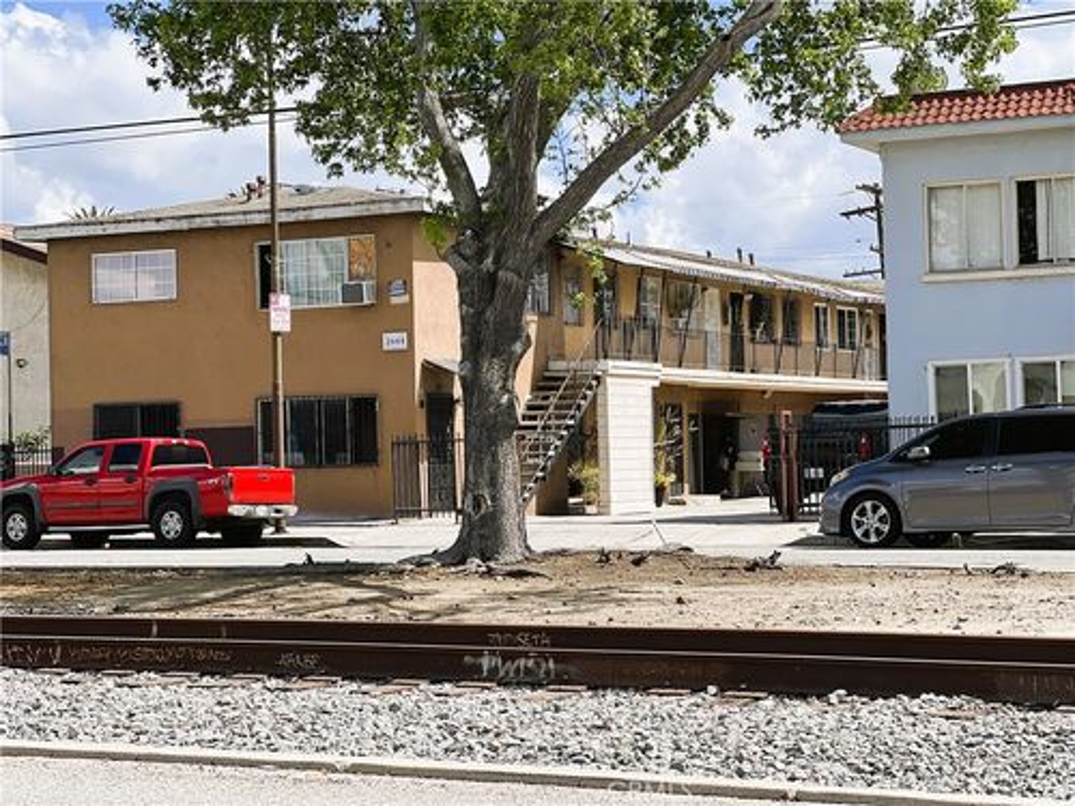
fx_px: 2391
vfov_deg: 19.1
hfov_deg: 25.3
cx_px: 538
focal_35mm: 77
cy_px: 403
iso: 32
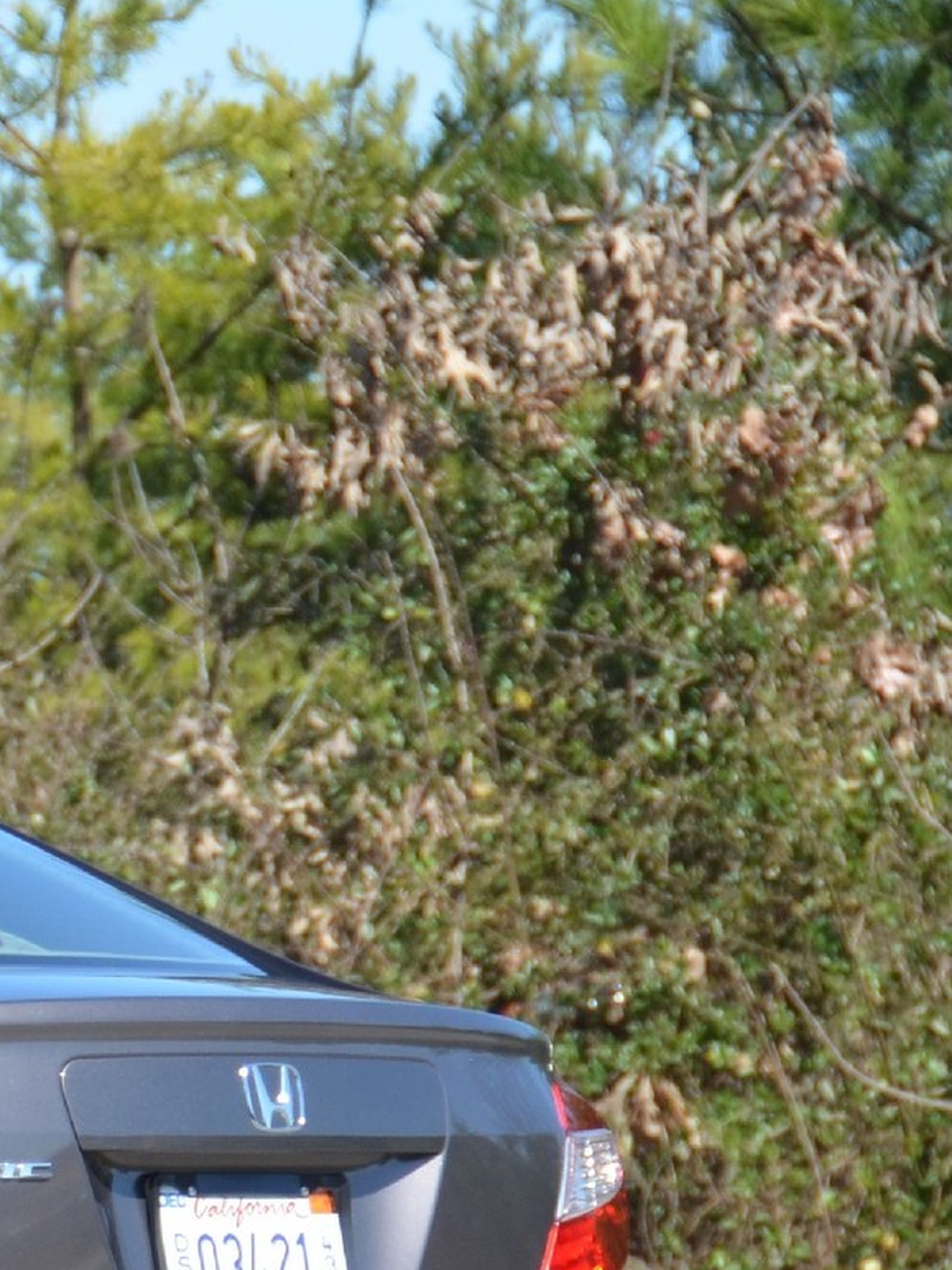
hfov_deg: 4.2
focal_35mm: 350
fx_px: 12818
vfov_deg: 5.7
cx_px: -1056
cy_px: 1201
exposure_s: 1/1250
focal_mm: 75
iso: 400
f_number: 5
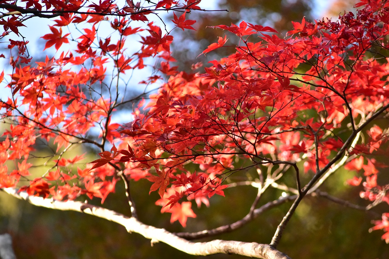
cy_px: 130
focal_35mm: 315
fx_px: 3403
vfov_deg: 4.4
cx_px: 194
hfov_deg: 6.5
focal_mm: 210
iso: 2500
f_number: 5.3
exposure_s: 1/1600
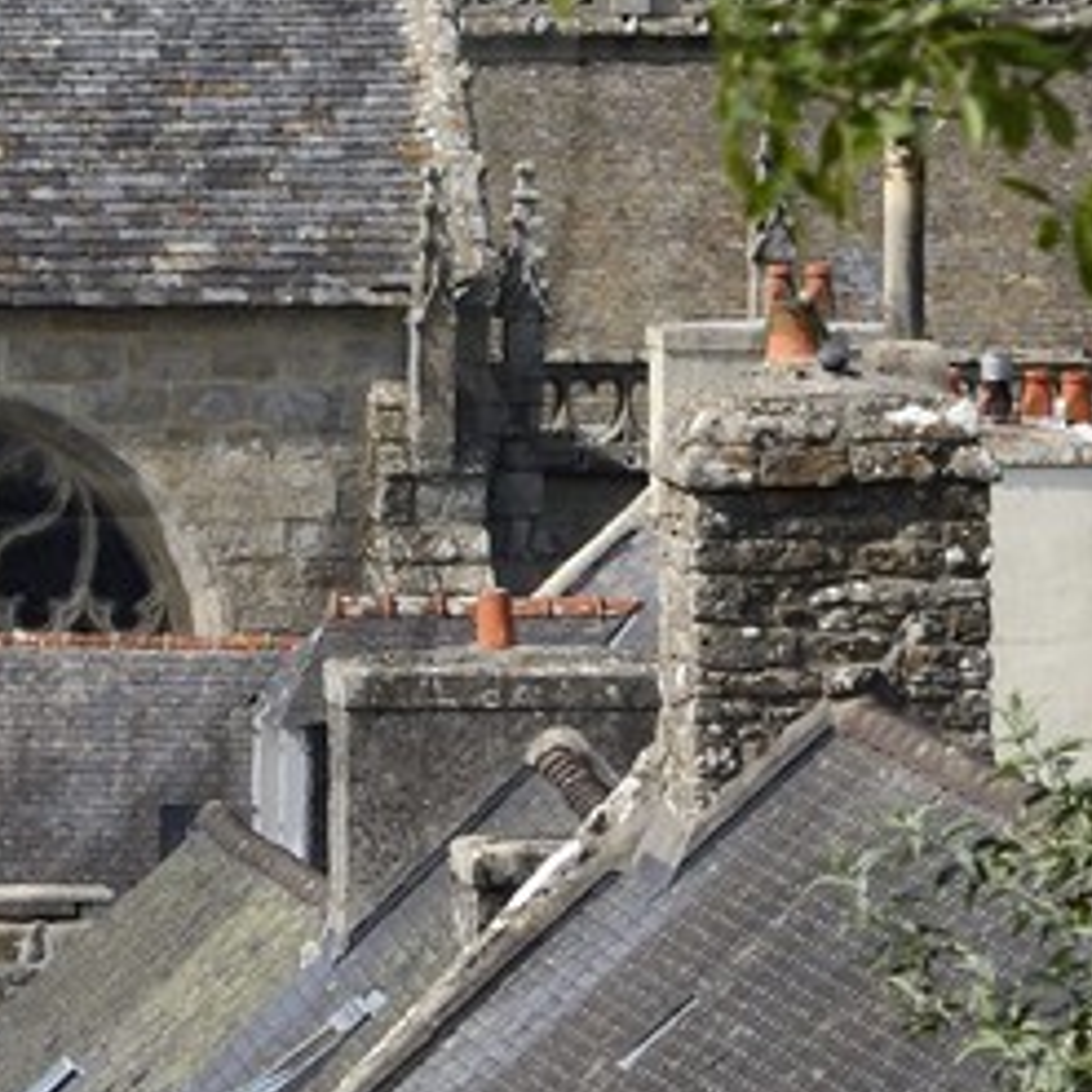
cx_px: -787
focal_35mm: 907
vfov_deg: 1.9
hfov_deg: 1.9
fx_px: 32371
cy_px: -22
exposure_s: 1/250
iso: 200
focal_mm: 165
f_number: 11
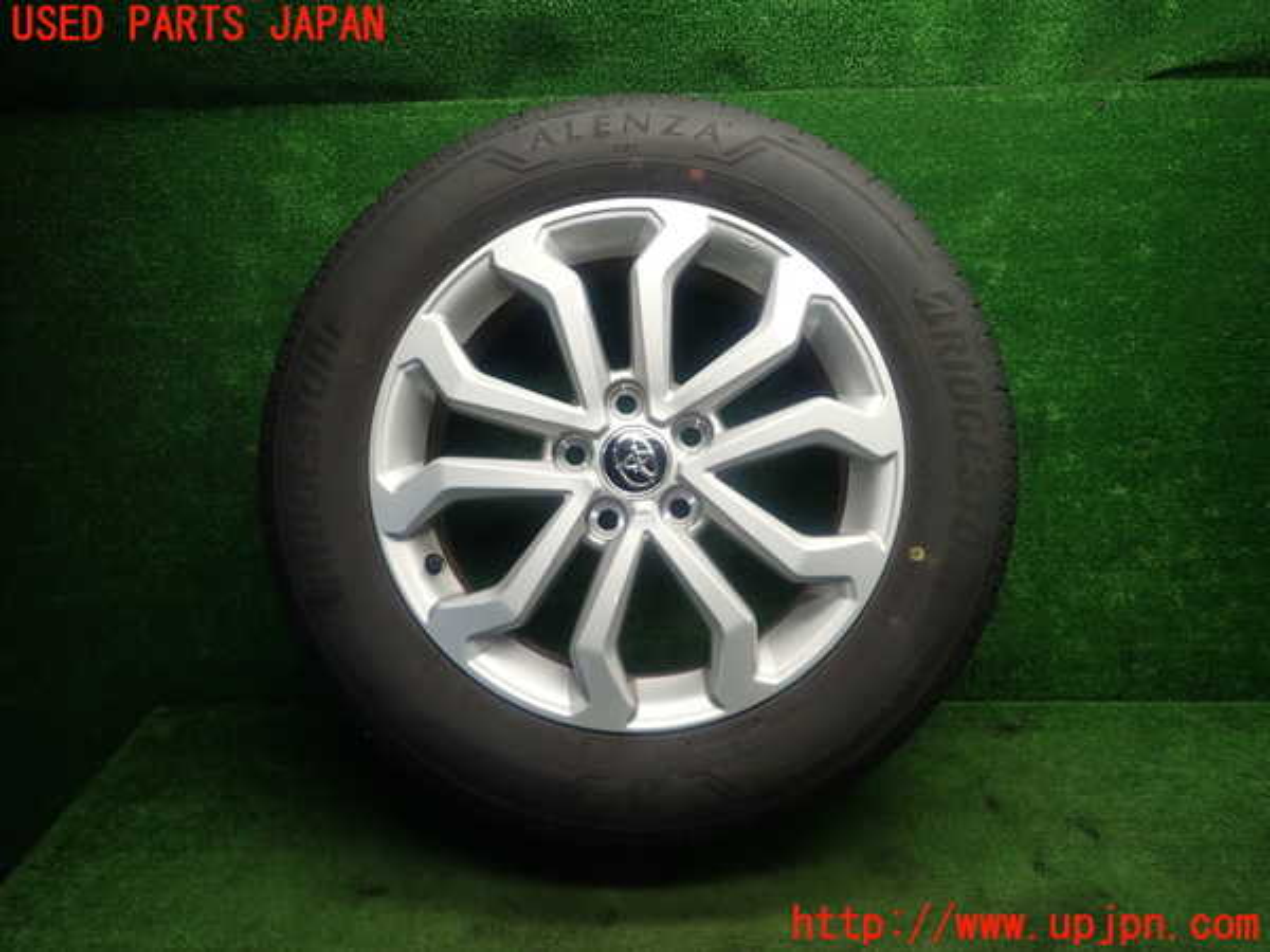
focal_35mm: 25
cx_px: 635
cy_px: 476
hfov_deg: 69.4
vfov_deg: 54.9
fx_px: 917
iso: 125
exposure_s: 1/60
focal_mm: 4.5
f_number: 2
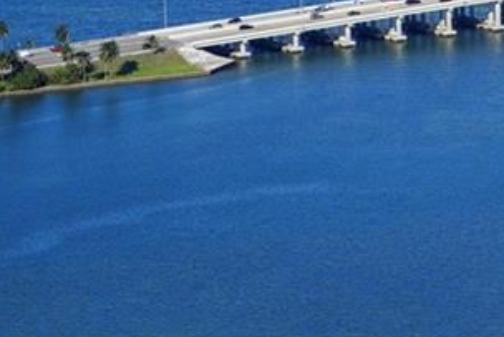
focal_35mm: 263
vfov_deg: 5.2
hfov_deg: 7.3
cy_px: -216
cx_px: 1230
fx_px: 3684
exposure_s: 1/250
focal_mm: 50
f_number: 10
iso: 100
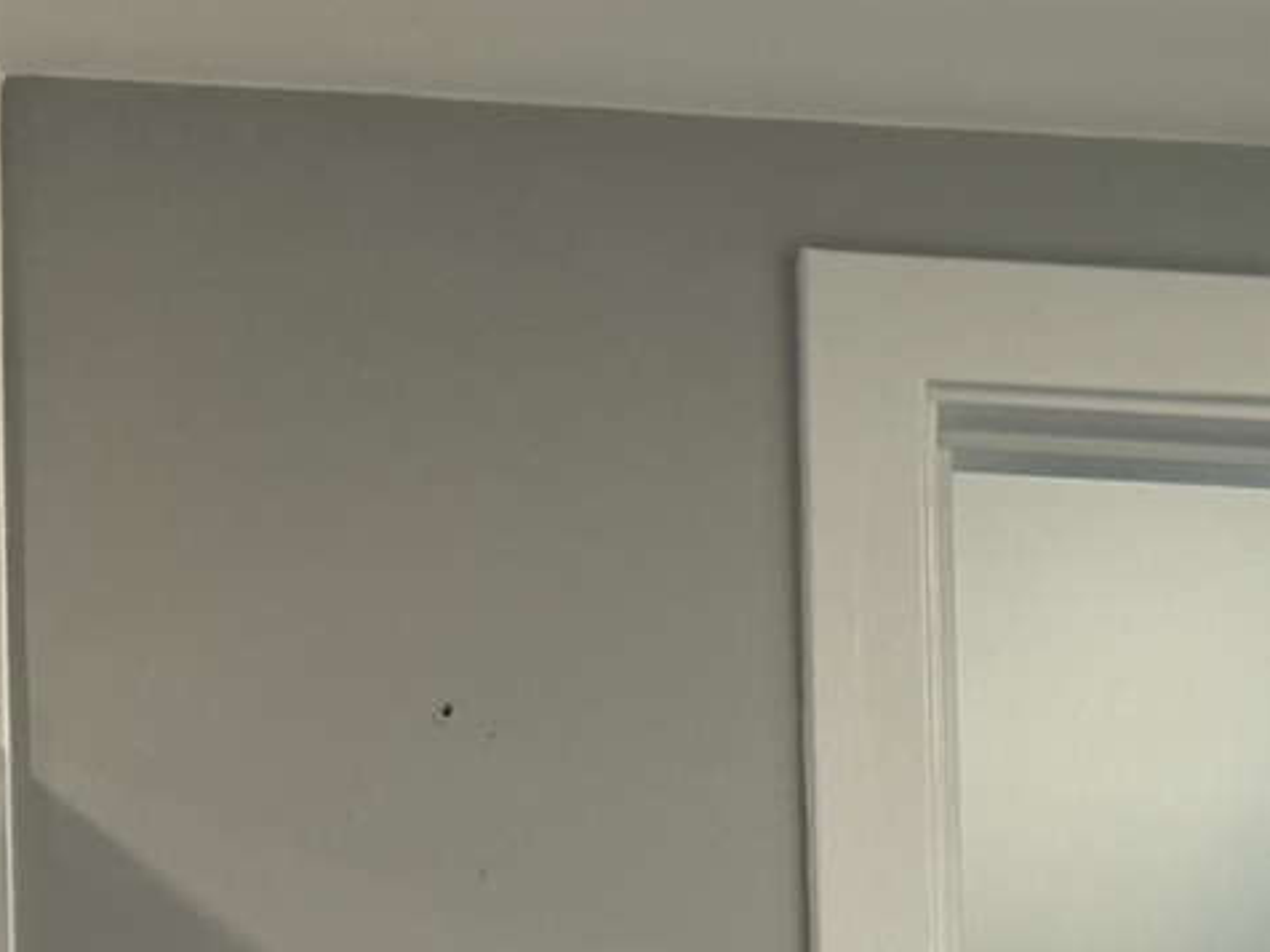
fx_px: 5687
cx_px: 1628
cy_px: 2469
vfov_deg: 8.5
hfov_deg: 12.4
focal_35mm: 155
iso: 64
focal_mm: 6.76
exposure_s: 1/120
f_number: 1.78
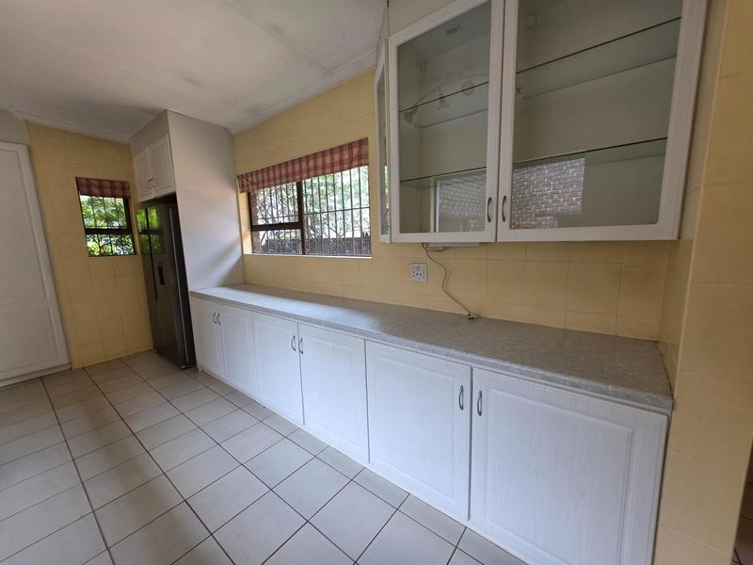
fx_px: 283
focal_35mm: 13
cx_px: 376
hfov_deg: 106.2
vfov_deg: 89.9
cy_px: 282
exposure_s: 1/100
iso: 50
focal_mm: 2.2
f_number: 1.9
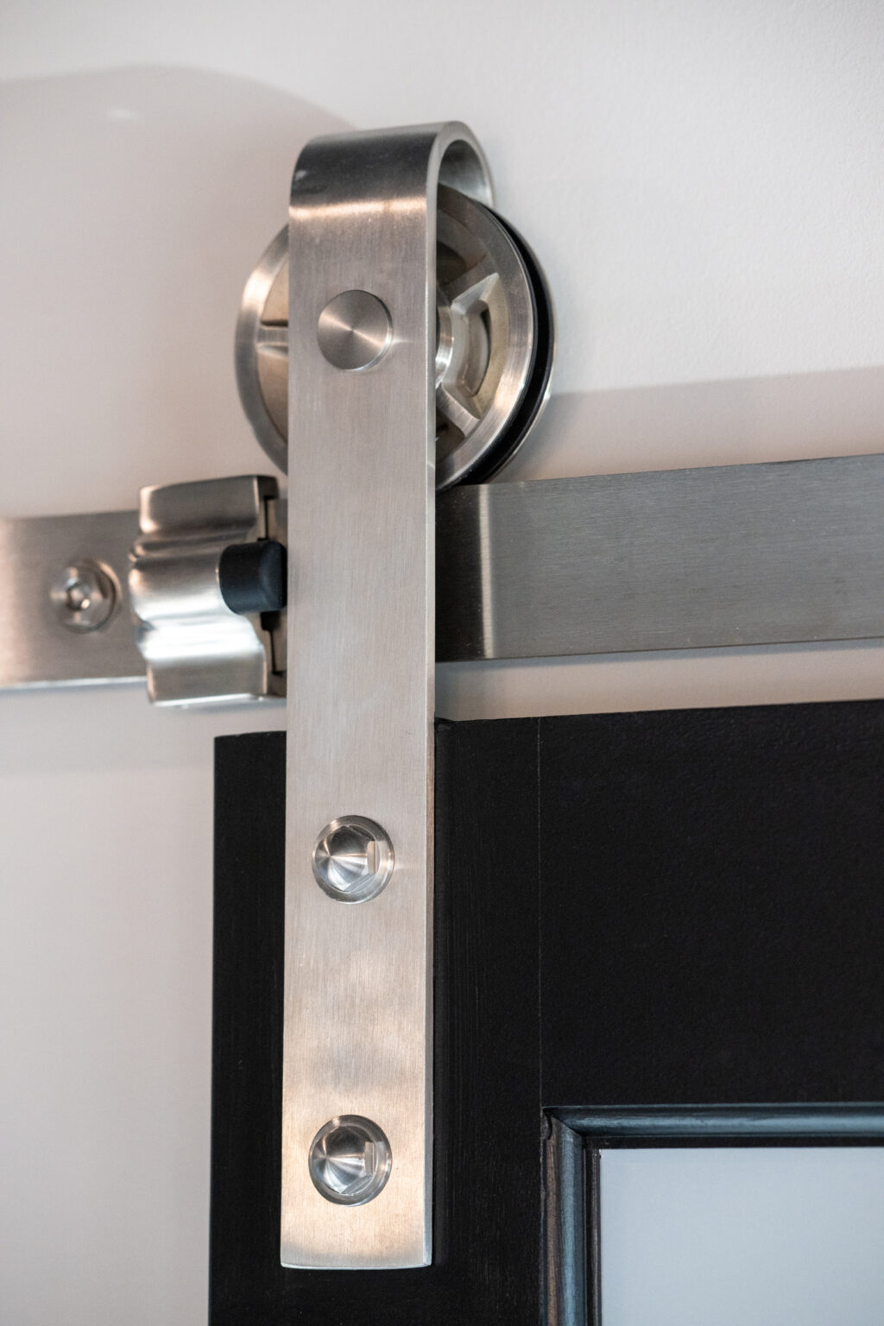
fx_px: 3867
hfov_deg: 13.0
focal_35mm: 105
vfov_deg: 19.5
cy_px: 663
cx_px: 442
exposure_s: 1/200
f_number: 4
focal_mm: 105
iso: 1000
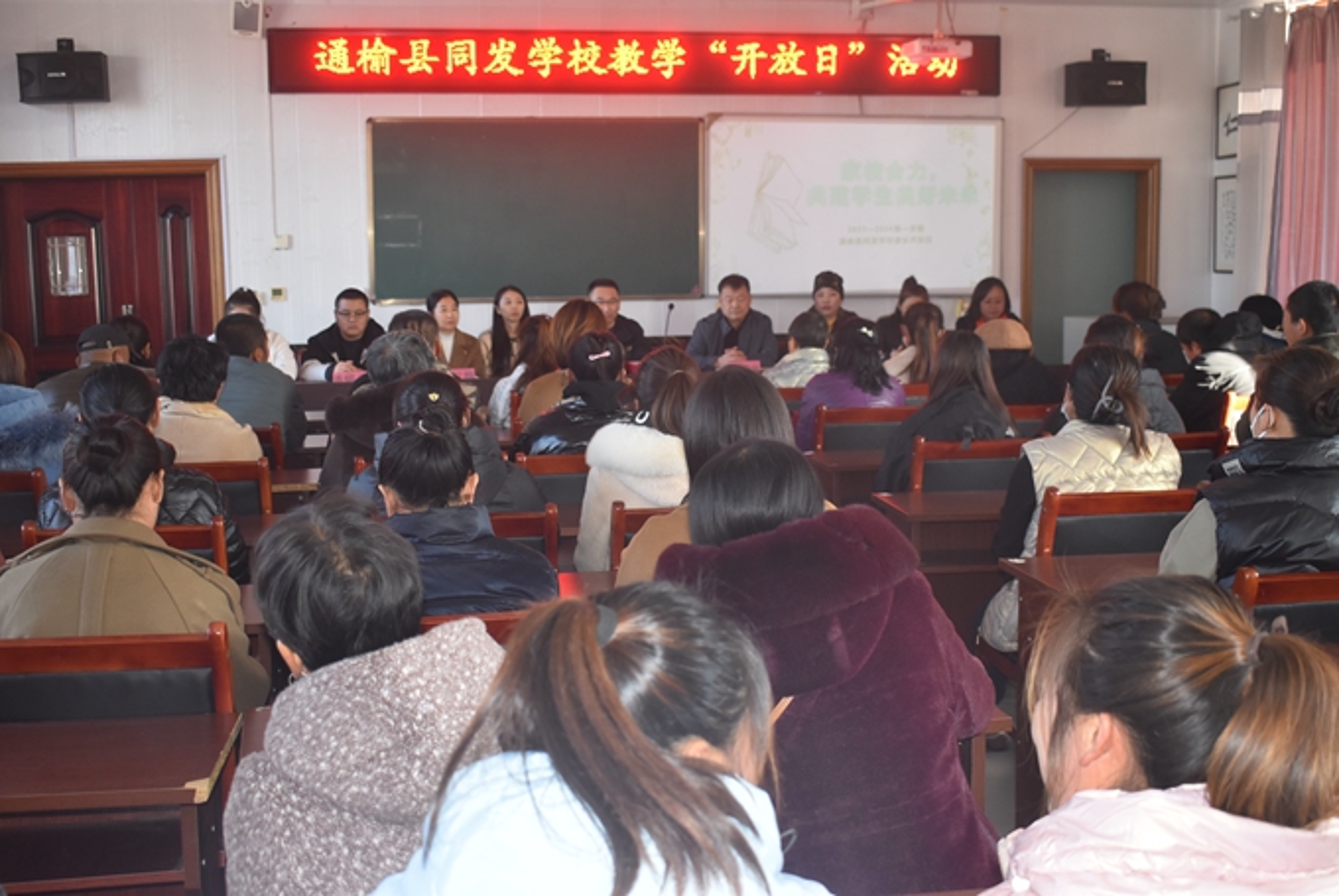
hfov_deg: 43.6
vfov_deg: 29.9
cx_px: 670
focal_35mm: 45
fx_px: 1676
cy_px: 448
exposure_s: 1/80
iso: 800
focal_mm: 30
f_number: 4.5
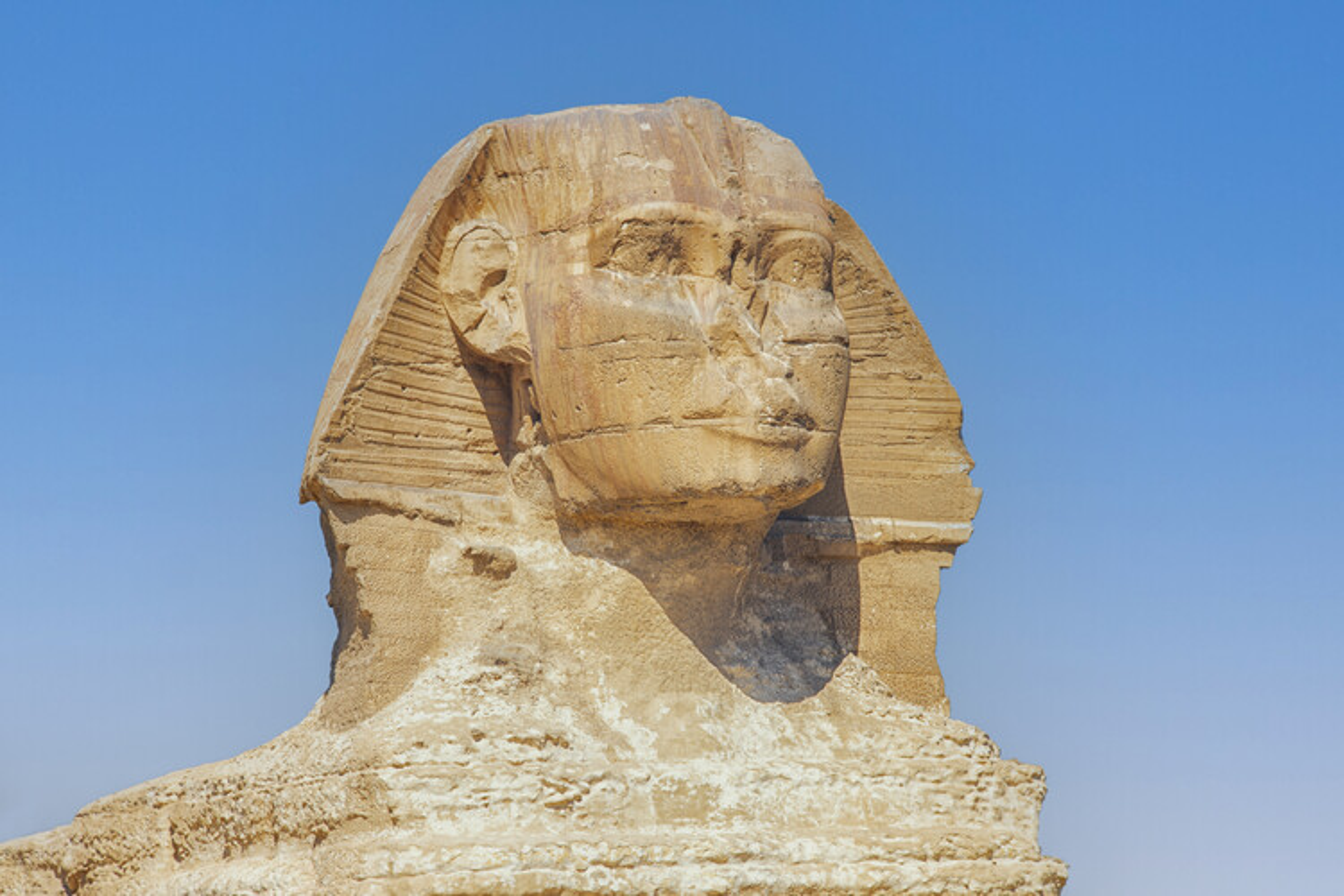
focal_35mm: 200
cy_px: 448
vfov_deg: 6.9
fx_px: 7466
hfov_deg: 10.3
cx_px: 672
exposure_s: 1/250
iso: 64
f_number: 8
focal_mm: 200
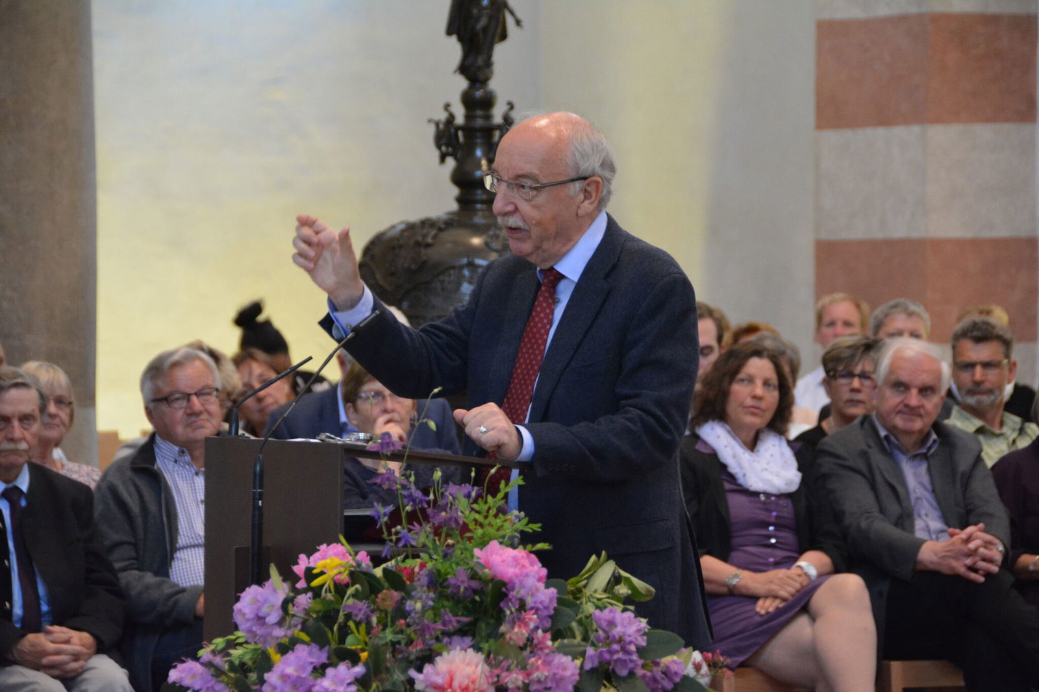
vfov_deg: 7.0
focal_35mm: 195
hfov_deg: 10.6
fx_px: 5626
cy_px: 346
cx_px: 520
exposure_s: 1/30
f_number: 5.6
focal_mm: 130
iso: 2800
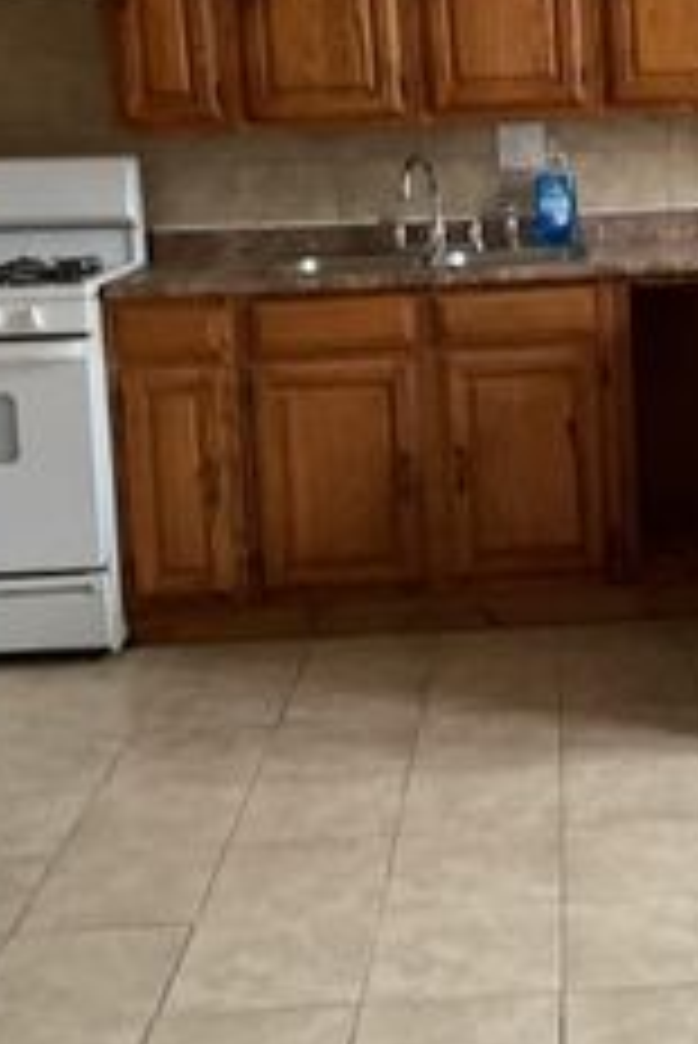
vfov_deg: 30.7
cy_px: 349
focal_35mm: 65
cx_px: 630
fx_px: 1887
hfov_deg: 20.5
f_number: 1.8
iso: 200
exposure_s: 1/60
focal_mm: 3
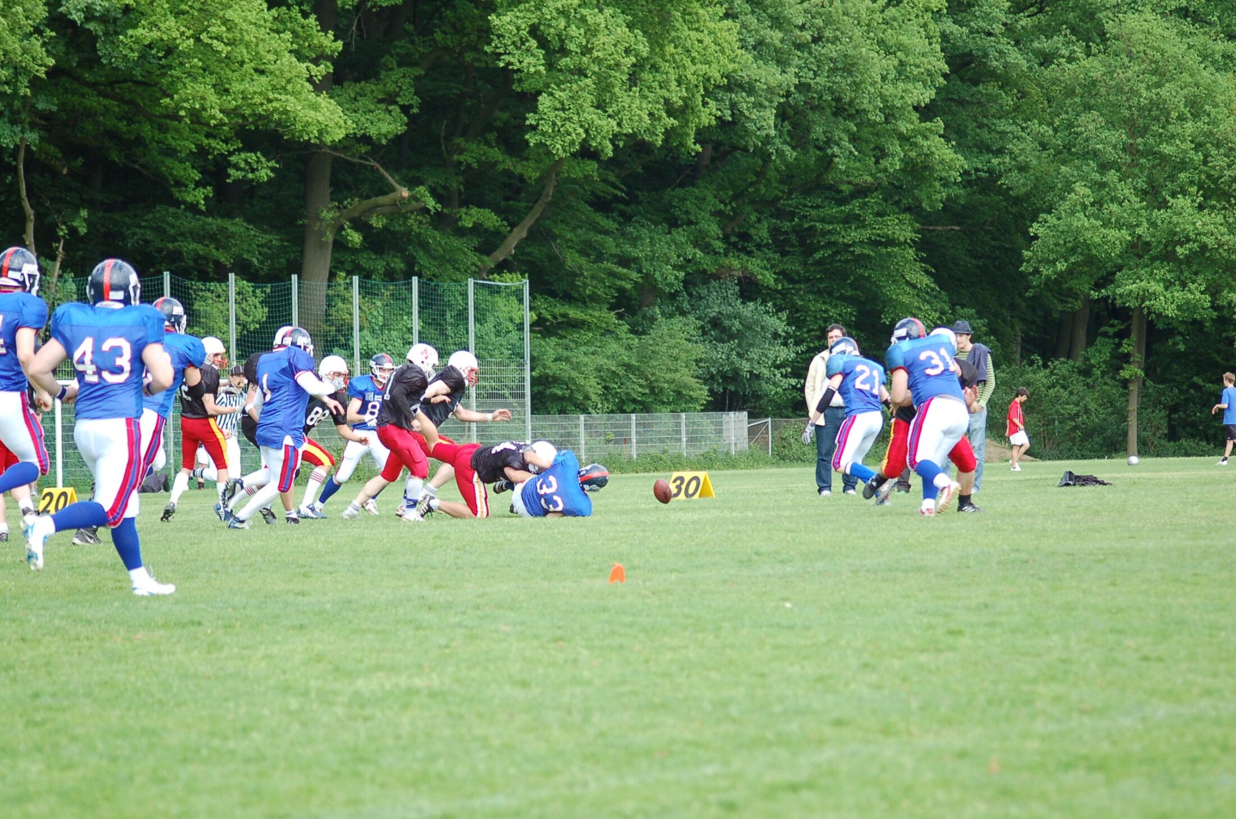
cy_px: 410
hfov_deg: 12.5
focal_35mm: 165
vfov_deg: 8.3
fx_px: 5654
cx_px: 618
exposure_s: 1/640
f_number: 4.2
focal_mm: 110
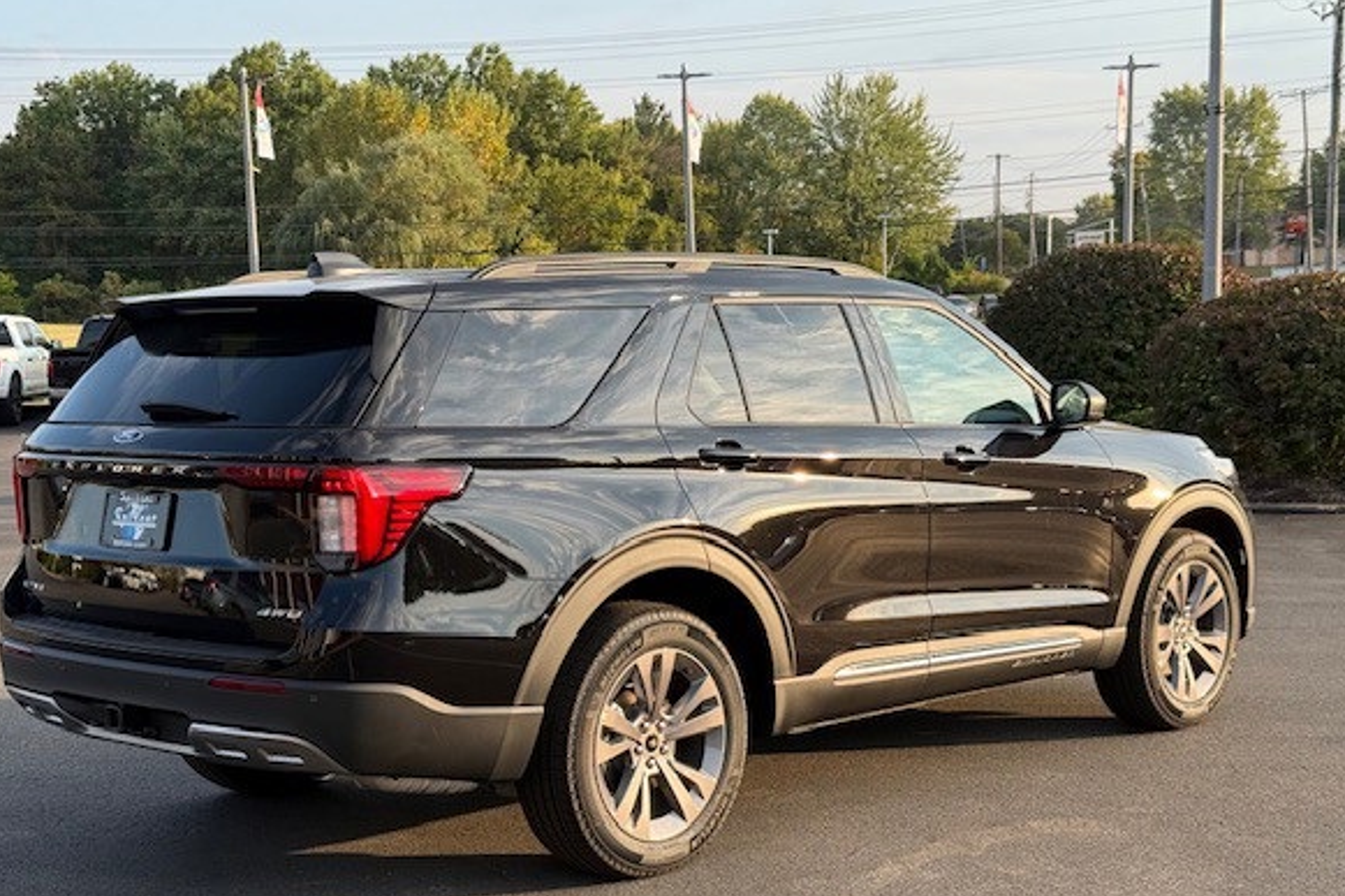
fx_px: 2054
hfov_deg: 36.2
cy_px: 542
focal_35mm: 55
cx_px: 618
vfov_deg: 24.6
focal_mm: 6.76
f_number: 1.78
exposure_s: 1/837
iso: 64
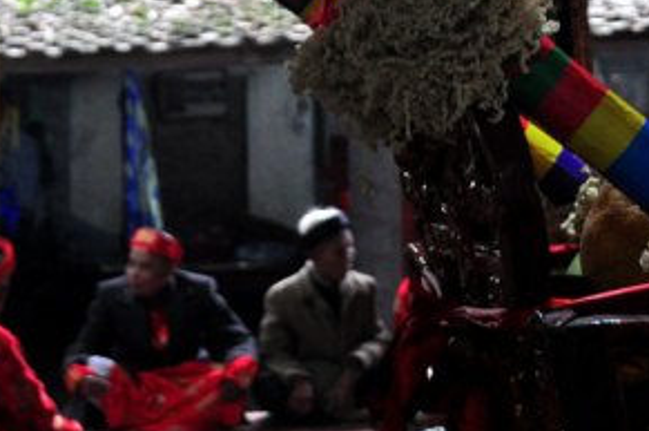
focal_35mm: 112
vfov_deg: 12.0
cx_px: 419
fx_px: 2016
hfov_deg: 18.3
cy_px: -63
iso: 800
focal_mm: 32
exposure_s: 1/25
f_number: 4.8
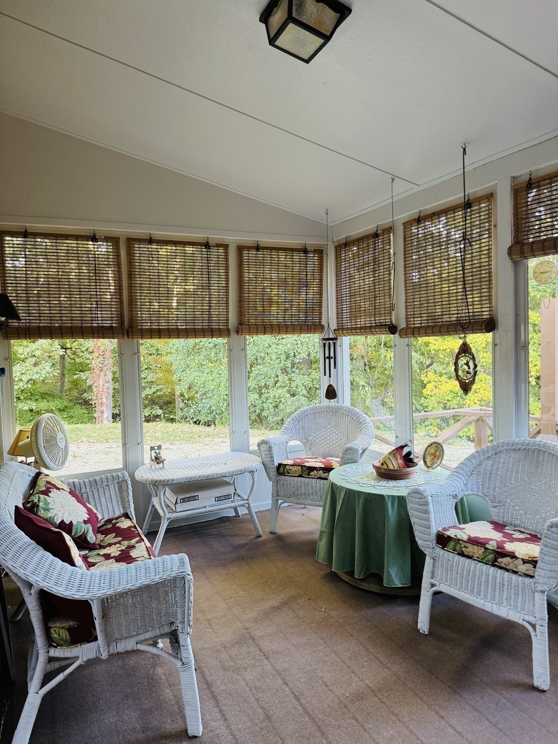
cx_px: 279
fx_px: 516
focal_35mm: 24
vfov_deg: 71.6
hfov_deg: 56.8
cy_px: 372
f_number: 1.78
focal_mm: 6.76
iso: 200
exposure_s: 1/60
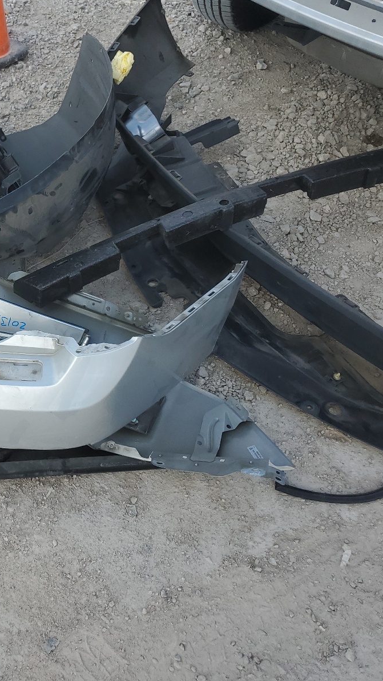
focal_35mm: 38
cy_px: 339
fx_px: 686
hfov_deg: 29.0
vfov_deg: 52.8
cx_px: -8
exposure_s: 1/1429
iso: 50
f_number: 1.5
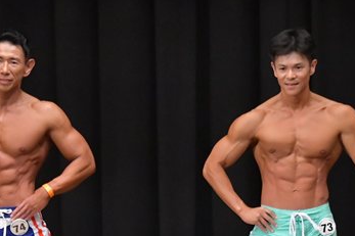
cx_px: 134
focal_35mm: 485
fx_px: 4780
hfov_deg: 4.3
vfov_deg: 2.8
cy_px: 243
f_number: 5.6
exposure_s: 1/400
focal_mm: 145
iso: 6400
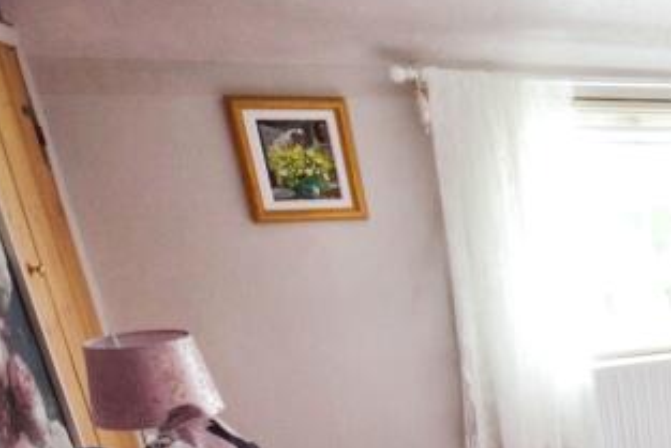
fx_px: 914
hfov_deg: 29.8
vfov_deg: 25.5
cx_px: 926
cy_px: 497
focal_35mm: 49
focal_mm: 10
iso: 1000
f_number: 4
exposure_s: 1/60
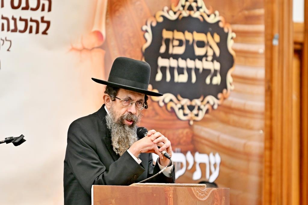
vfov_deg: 4.6
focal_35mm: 300
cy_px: 102
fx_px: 2566
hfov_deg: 6.9
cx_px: 154
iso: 400
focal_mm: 200
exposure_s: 1/160
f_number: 2.8
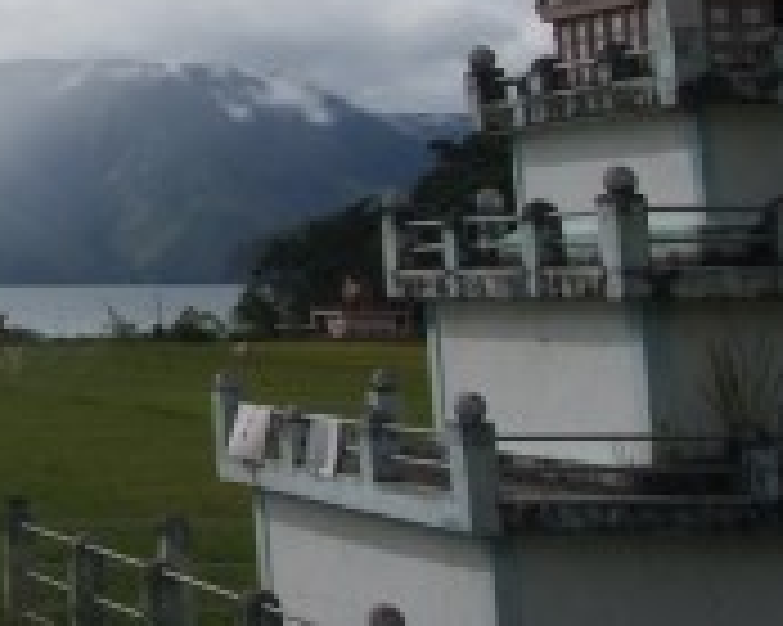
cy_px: -101
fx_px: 2131
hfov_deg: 17.0
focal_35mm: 92
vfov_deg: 16.1
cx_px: -644
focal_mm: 11.5
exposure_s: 1/400
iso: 100
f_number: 10
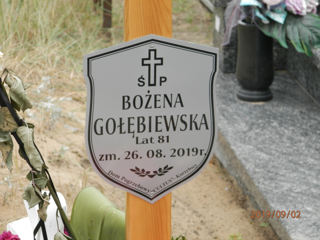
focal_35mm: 132
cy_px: 120
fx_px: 1220
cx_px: 160
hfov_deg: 14.9
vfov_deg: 11.2
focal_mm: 23.6
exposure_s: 1/160
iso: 200
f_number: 4.7
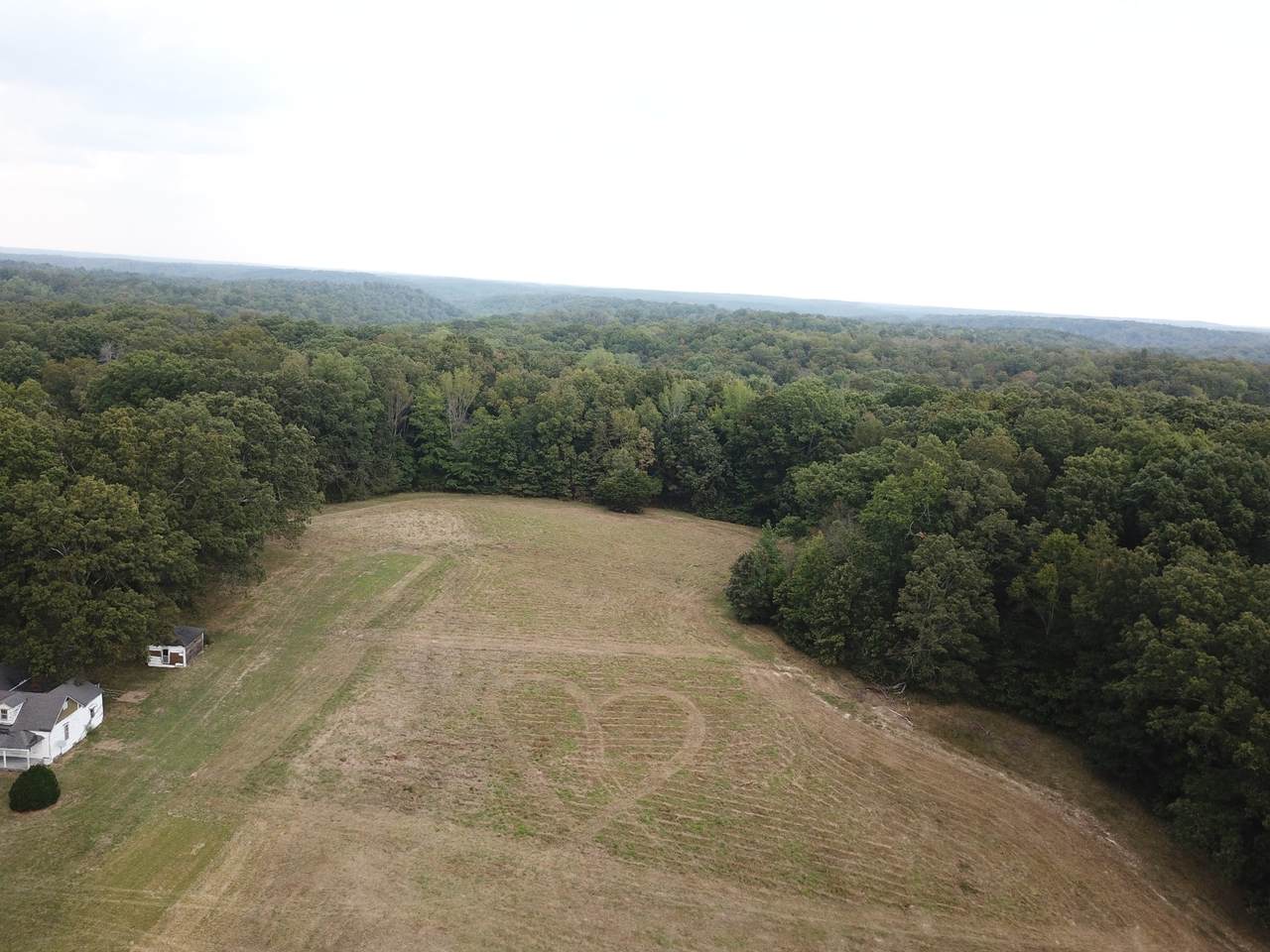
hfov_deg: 67.3
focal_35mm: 26
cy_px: 476
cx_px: 635
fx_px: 954
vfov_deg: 53.1
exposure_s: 1/208
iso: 100
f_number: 2.2
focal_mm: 4.73
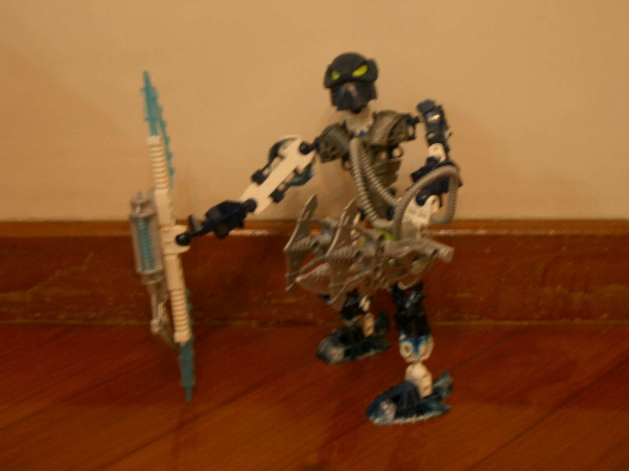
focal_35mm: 62
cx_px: 314
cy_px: 236
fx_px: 1127
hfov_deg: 31.2
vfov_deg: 23.7
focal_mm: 10.2
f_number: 3.5
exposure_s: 1/8
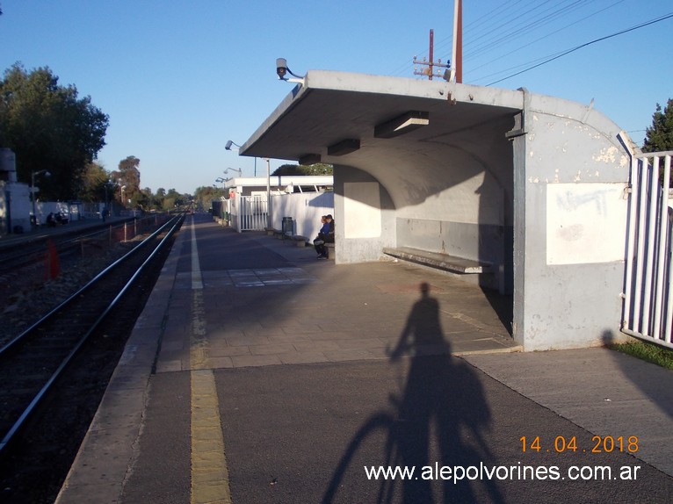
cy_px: 252
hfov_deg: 49.0
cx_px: 336
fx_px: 739
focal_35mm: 38
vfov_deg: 37.7
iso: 80
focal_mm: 5.3
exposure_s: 1/200
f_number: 6.2
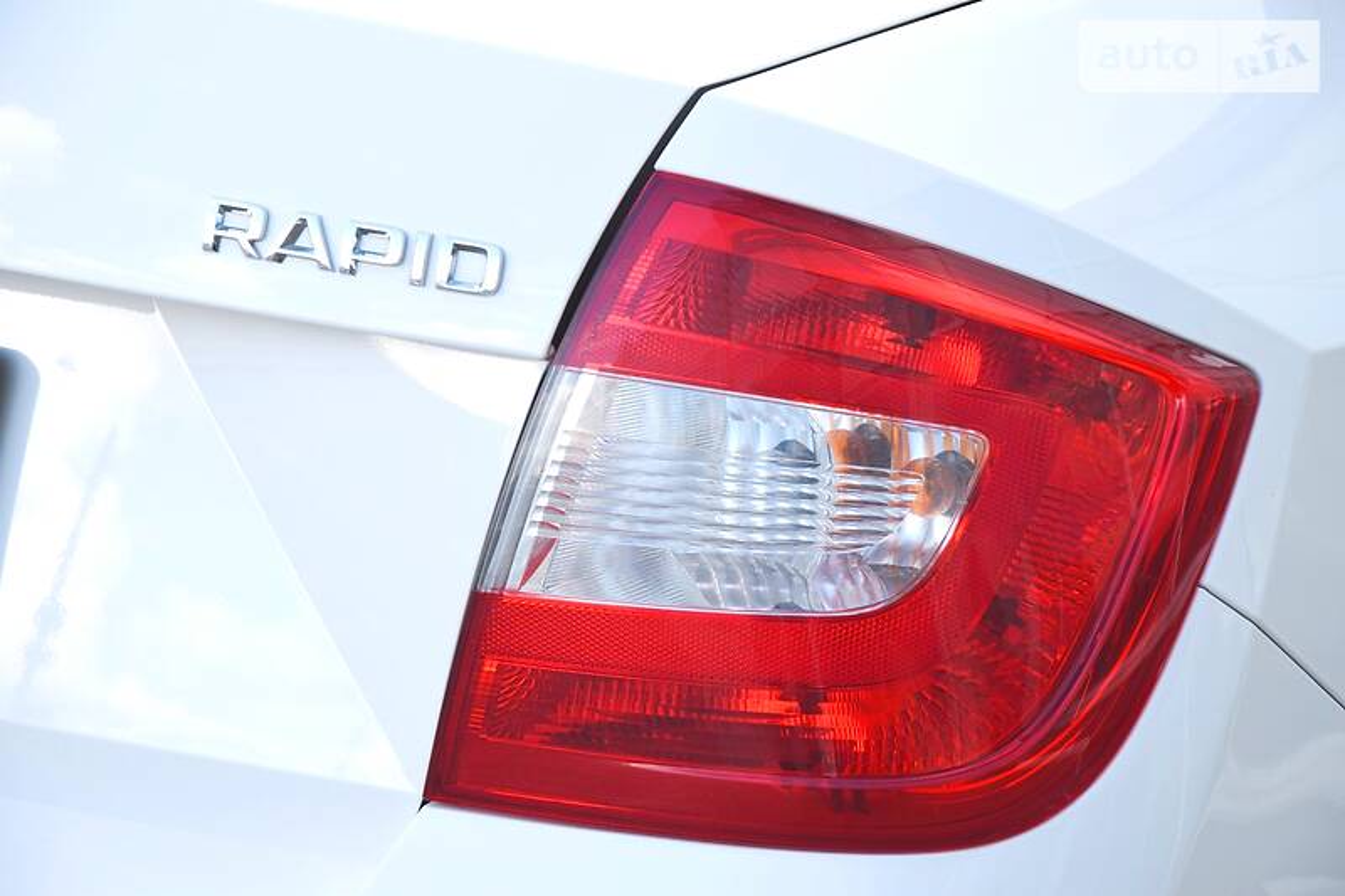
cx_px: 672
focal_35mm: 158
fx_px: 5883
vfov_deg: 8.7
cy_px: 448
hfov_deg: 13.0
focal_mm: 105
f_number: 7.1
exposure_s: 1/200
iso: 400
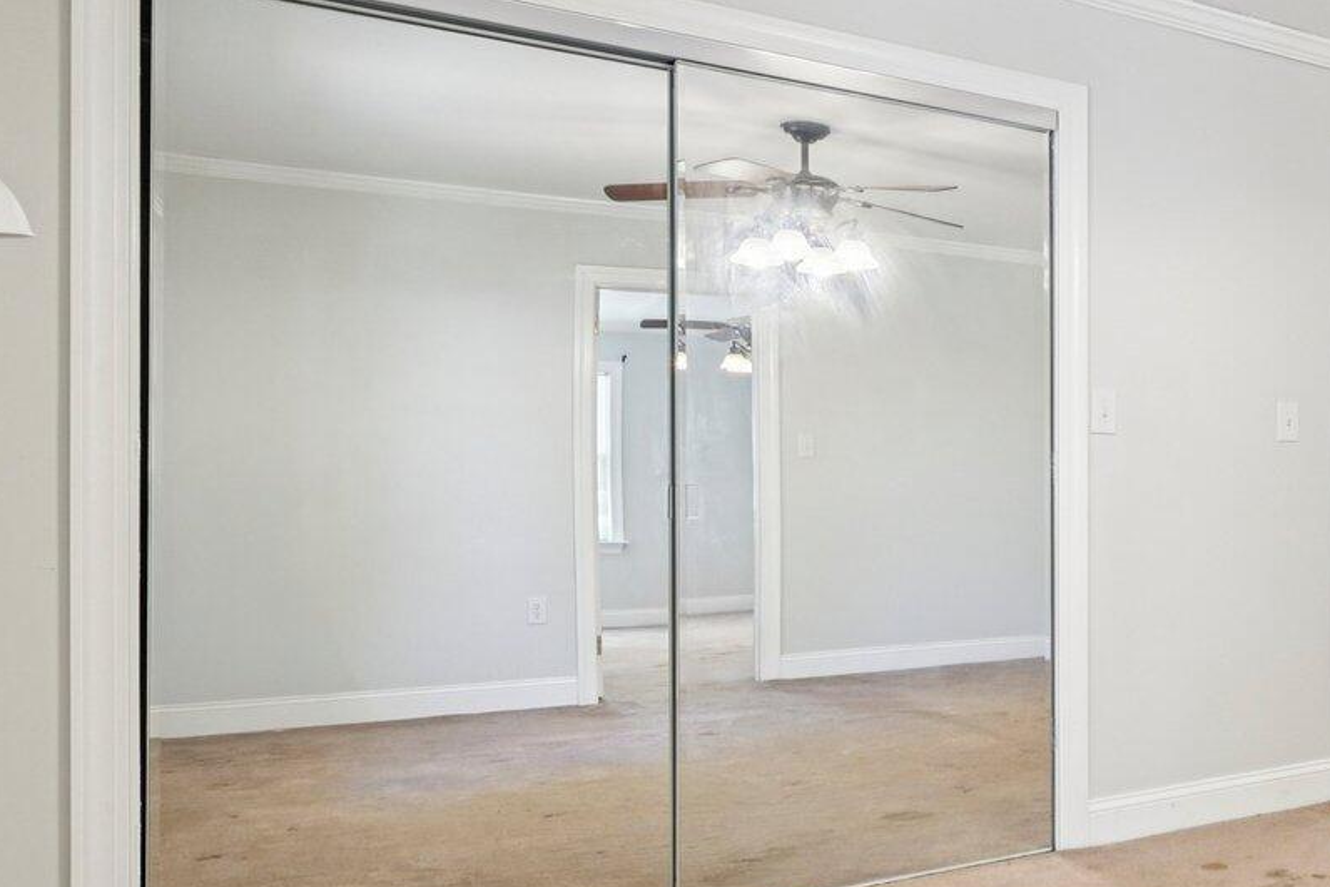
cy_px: 495
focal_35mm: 36
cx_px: 1407
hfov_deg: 43.3
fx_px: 1330
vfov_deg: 36.8
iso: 400
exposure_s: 1/10
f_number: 8
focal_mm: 14
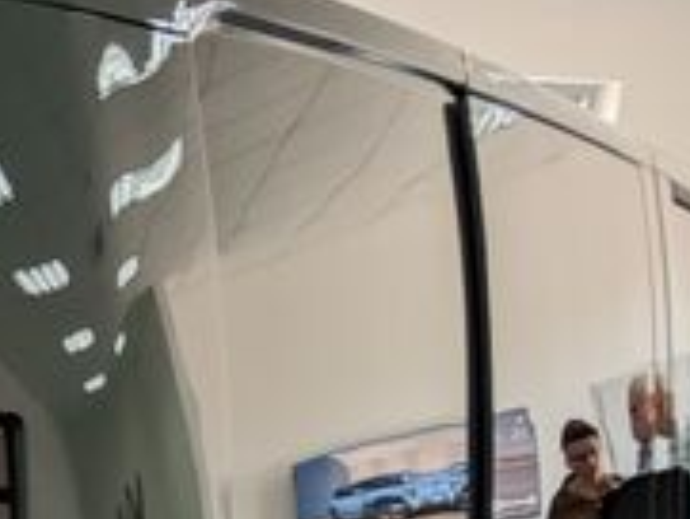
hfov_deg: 15.5
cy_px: 1021
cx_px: -637
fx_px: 2074
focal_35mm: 104
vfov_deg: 12.6
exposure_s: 1/40
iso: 200
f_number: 1.8
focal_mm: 2.03
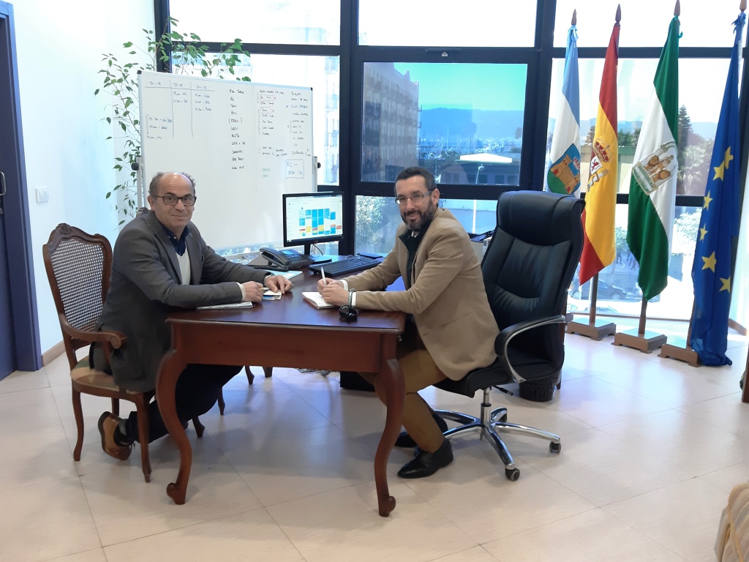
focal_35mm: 27
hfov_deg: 65.3
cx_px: 374
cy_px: 281
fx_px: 584
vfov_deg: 51.4
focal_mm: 3.93
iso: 200
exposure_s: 1/50
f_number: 1.7
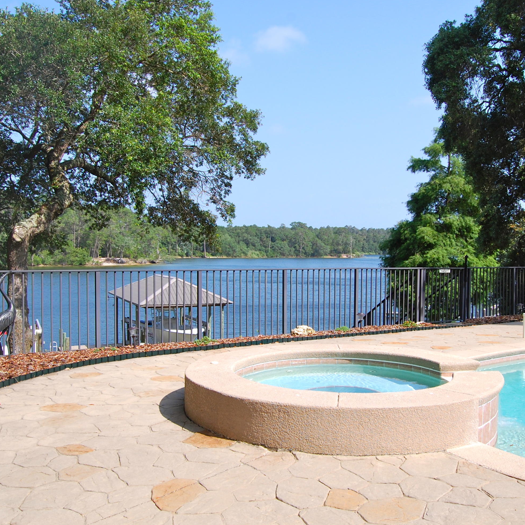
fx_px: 601
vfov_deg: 47.2
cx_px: 300
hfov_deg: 47.1
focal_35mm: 35
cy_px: 261
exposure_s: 1/320
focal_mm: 18
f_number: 9
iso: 200
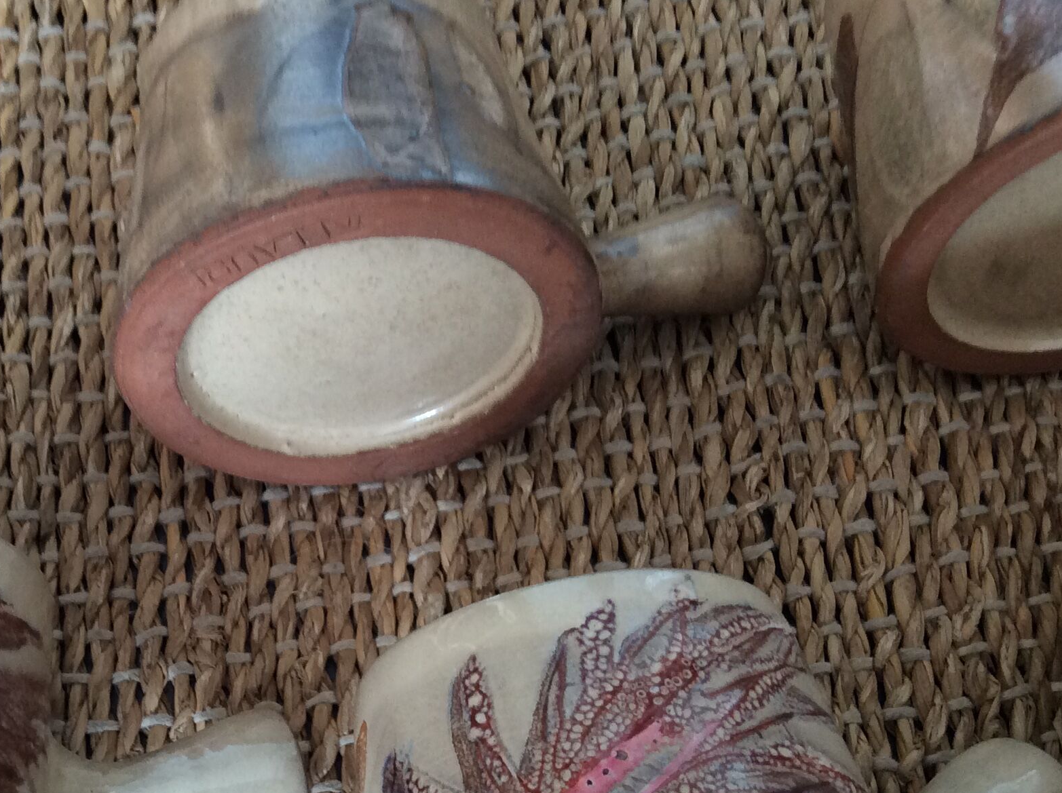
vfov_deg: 27.2
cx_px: 243
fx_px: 1624
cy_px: 558
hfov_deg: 35.3
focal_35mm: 53
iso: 80
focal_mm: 3.3
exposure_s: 1/25
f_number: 2.4
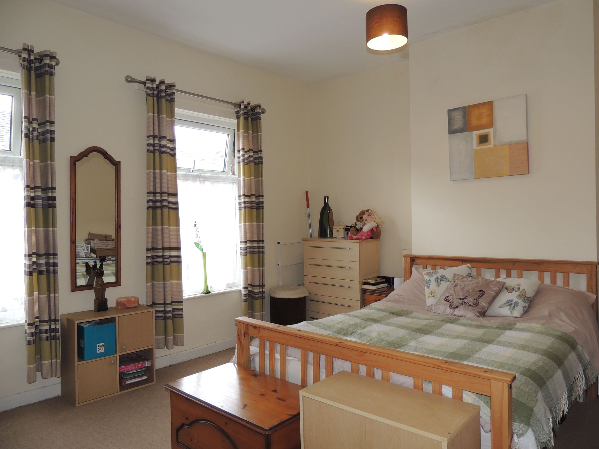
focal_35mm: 24
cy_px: 224
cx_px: 300
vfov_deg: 56.8
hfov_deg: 71.6
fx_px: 415
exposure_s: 1/40
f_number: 3
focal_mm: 4.3
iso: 160
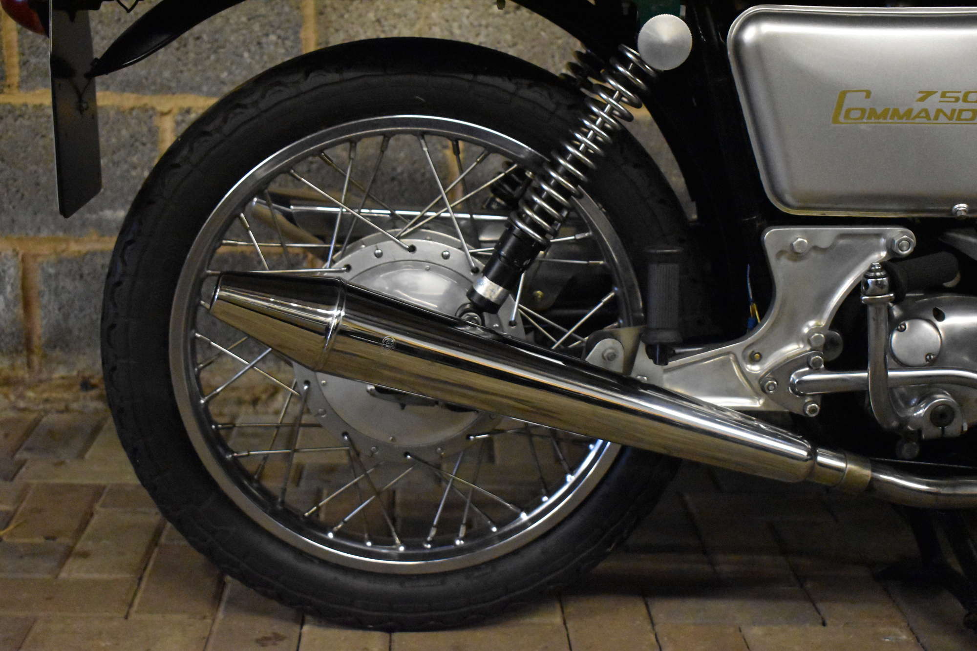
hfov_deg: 37.9
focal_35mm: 52
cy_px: 326
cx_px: 488
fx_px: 1425
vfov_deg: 25.7
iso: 10000
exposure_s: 1/125
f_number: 4.5
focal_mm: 35
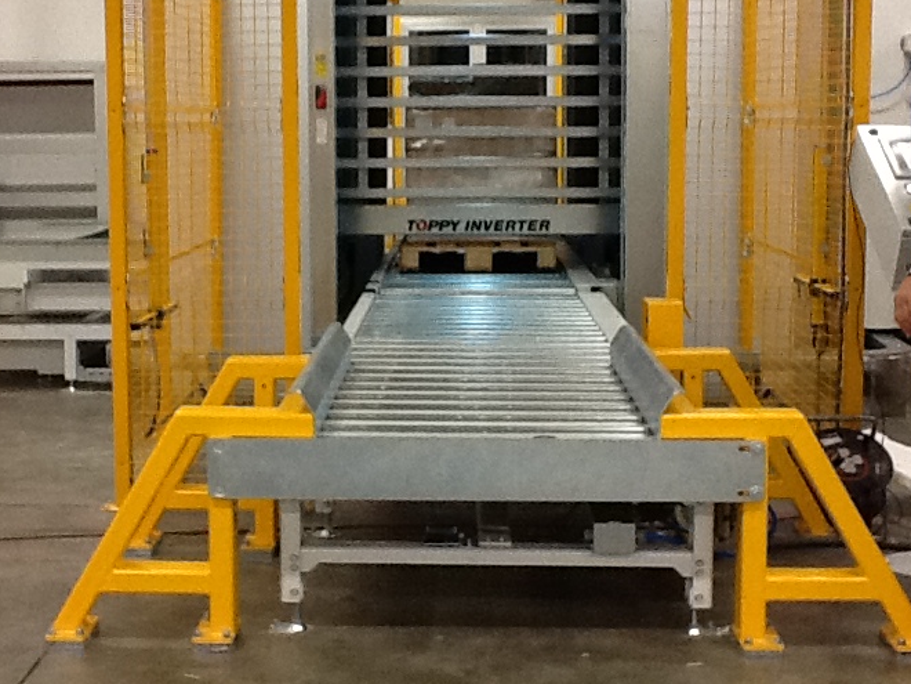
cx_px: 363
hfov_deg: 30.2
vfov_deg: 22.9
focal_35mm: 64
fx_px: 1684
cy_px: 292
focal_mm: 2.03
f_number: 2.4
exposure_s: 1/30
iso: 125
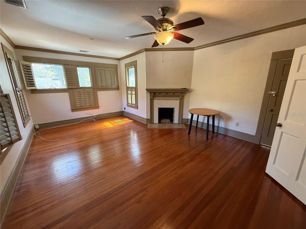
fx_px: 124
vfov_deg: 85.7
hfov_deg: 102.1
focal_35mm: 14
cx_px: 153
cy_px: 114
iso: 400
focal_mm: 2.22
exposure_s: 1/60
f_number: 2.2
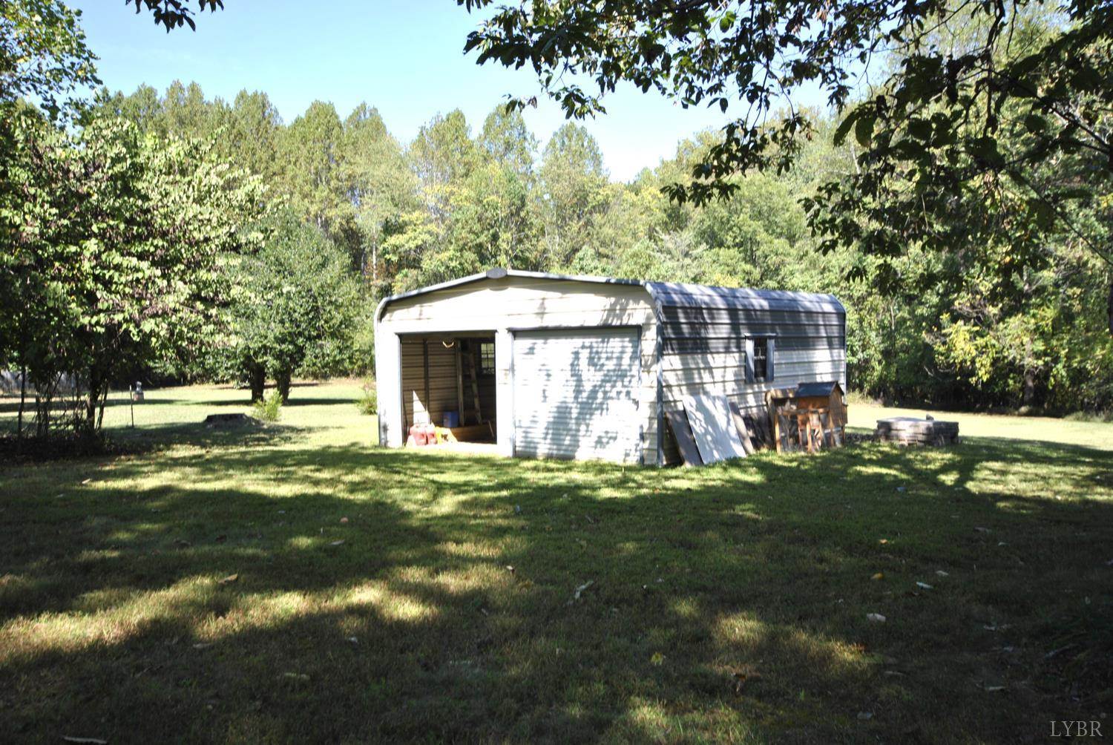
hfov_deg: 61.9
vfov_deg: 43.7
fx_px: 929
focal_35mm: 30
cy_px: 372
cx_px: 556
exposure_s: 1/125
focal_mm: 20
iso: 100
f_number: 5.6
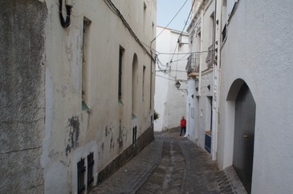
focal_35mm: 34
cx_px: 178
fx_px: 276
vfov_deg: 38.6
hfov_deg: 55.4
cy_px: 113
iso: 100
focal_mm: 18
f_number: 3.5
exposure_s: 1/30
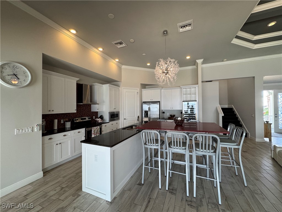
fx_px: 114
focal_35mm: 14
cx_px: 141
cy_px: 106
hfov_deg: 102.1
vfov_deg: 85.7
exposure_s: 1/120
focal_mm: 2.22
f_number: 2.2
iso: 160
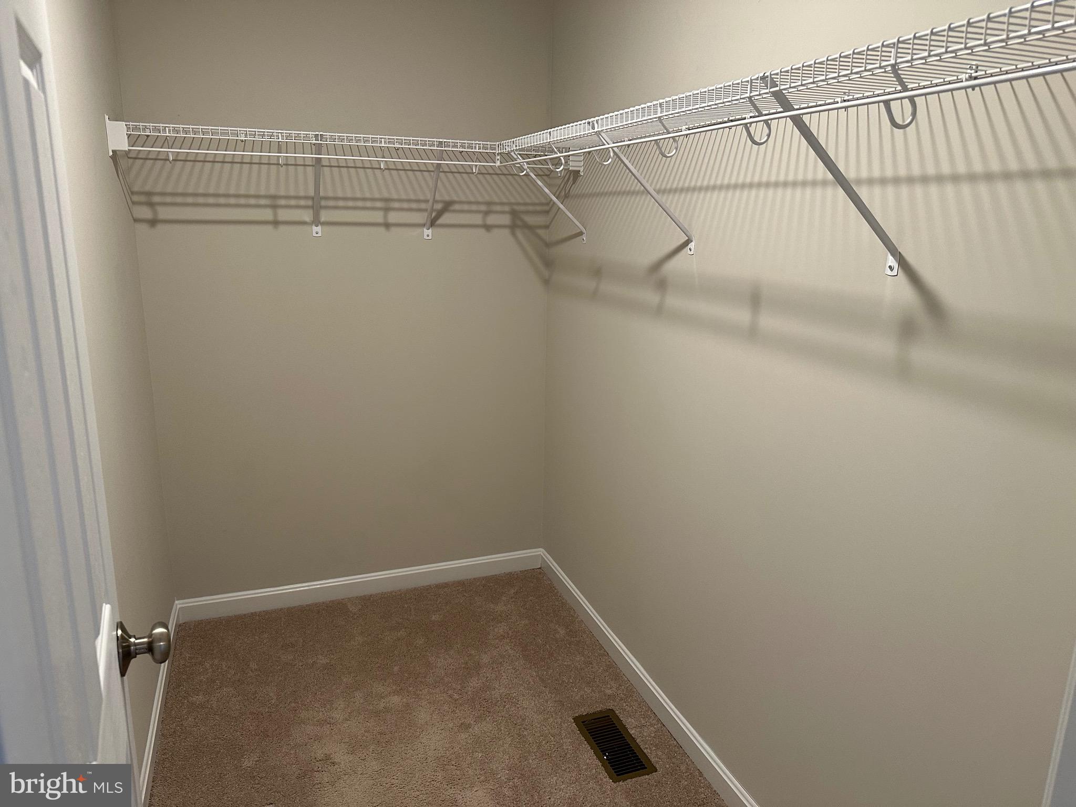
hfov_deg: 71.6
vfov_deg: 56.8
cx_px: 538
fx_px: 746
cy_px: 404
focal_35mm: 24
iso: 250
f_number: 1.78
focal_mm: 6.86
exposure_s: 1/60
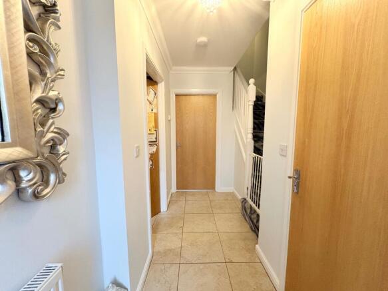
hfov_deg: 102.1
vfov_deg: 85.7
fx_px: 157
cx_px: 194
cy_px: 146
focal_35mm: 14
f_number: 2.2
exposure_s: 1/50
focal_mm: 2.22
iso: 400
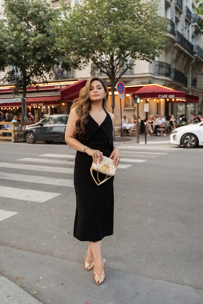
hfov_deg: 38.9
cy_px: 148
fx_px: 288
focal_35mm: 34
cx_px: 100
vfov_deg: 55.8
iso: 250
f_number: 2.8
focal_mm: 33
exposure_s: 1/160
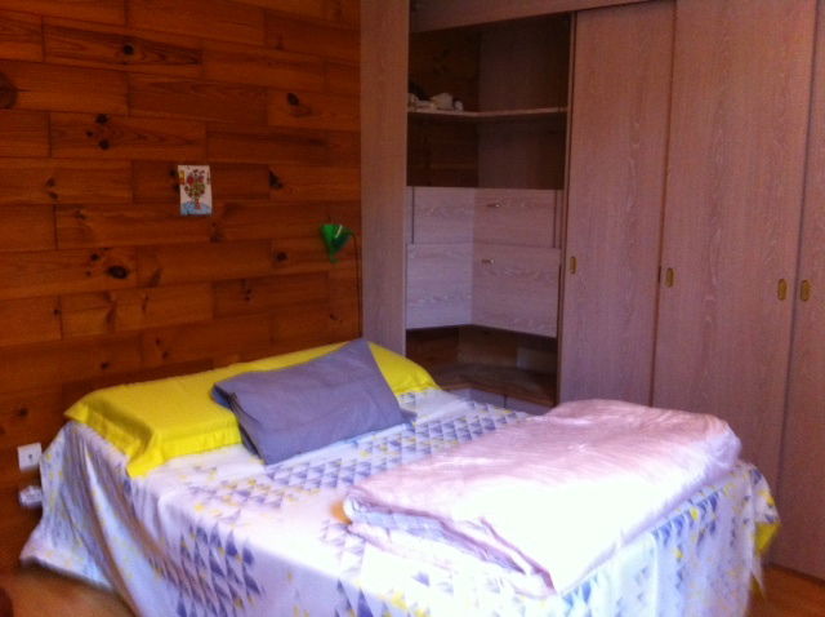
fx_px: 833
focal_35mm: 35
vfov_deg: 40.6
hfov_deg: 52.7
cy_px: 308
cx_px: 412
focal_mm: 3.85
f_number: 2.8
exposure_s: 1/15
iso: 400
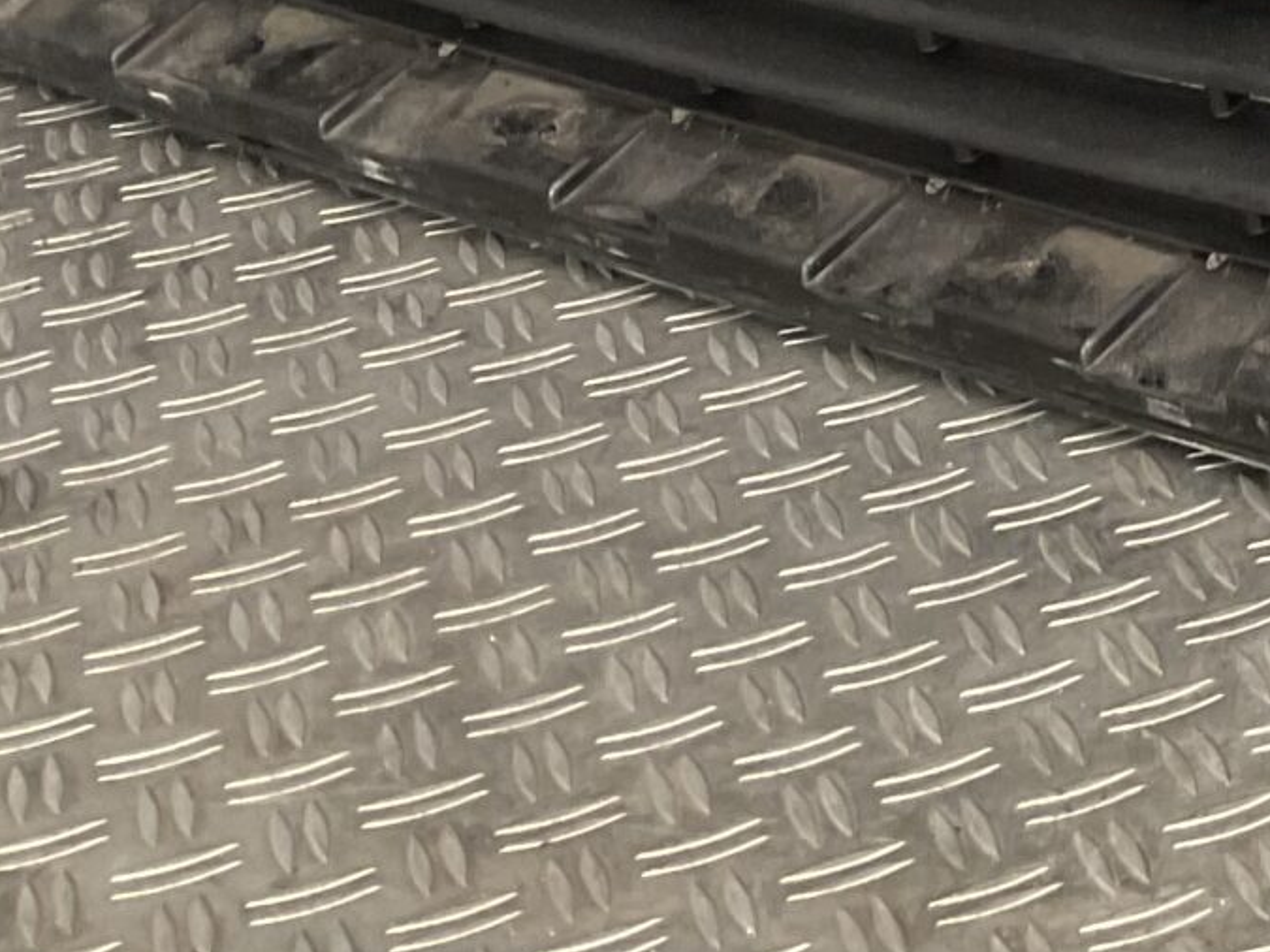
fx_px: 4035
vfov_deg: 12.9
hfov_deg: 16.4
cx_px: 1861
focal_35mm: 110
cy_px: -380
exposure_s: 1/50
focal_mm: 3
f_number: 1.8
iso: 40
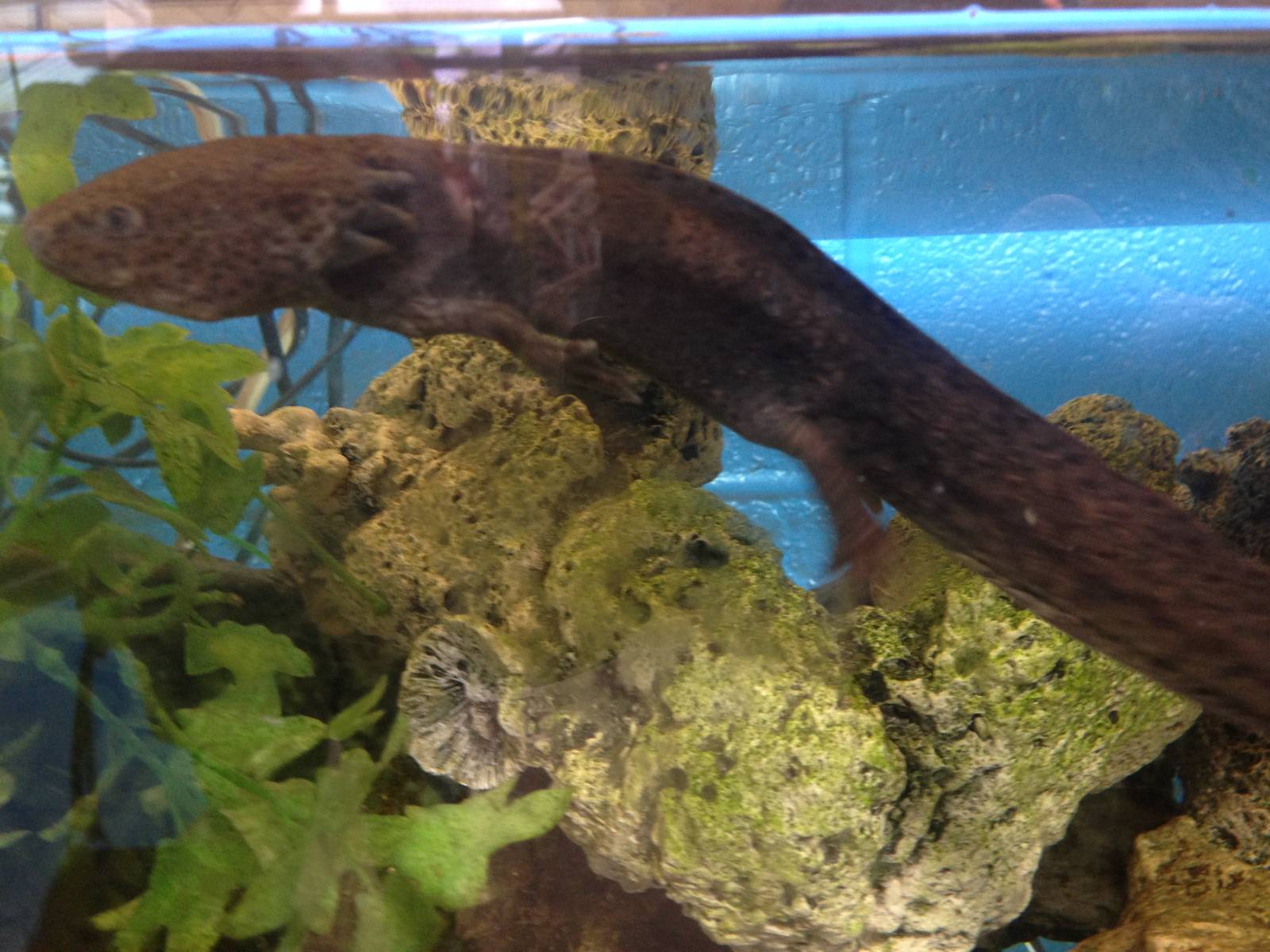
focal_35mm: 33
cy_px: 476
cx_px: 635
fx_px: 1211
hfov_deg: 55.4
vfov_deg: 42.9
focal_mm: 4.12
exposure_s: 1/20
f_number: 2.4
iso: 160
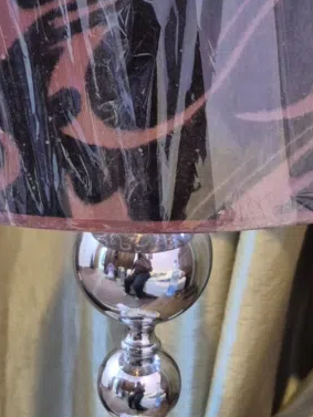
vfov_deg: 47.8
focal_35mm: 39
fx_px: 470
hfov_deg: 36.8
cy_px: 191
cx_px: 147
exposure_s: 1/50
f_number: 1.8
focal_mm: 5.4
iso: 1600
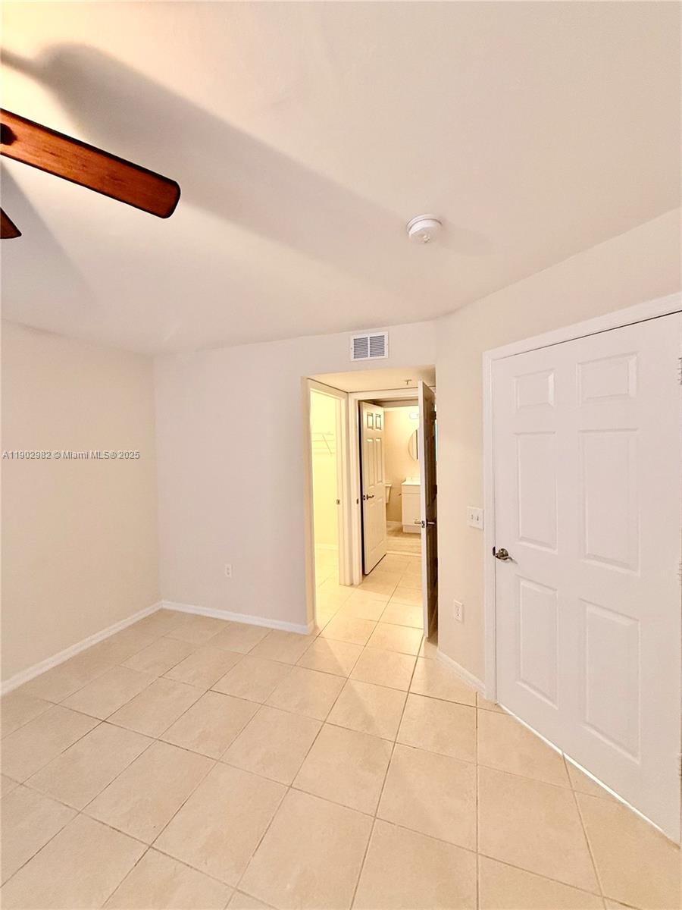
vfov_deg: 102.1
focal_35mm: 14
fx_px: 368
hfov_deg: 85.7
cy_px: 455
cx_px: 341
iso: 400
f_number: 2.2
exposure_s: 1/60
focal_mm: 2.22
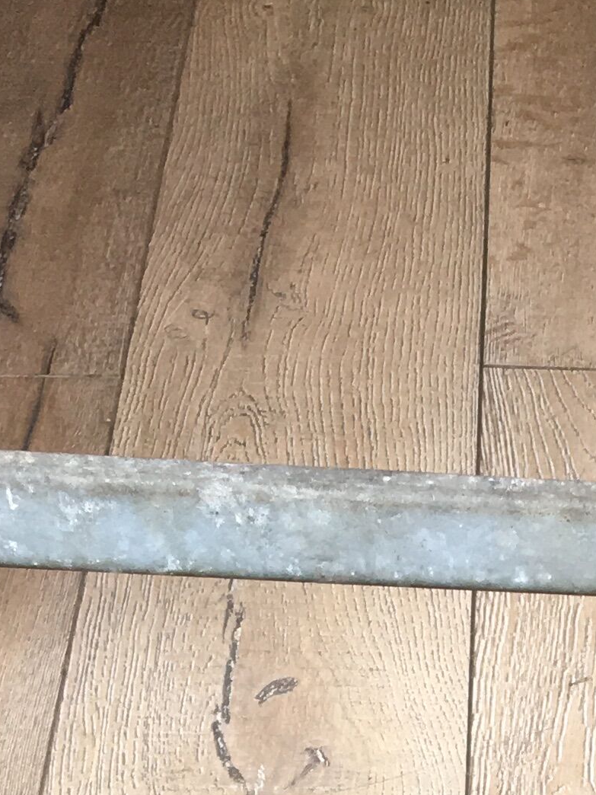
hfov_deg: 13.0
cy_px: 1359
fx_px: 2571
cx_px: 671
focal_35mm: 112
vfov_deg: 15.5
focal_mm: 4.15
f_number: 2.2
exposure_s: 1/100
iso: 40
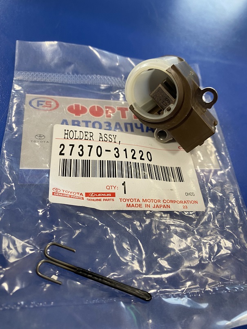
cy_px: 164
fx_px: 247
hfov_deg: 53.1
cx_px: 124
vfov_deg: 67.3
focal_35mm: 26
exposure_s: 1/50
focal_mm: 4.25
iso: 80
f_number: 1.8
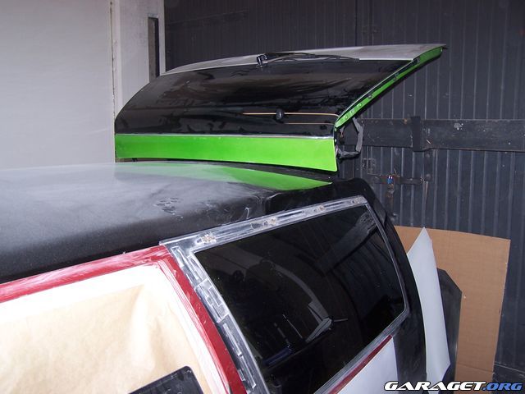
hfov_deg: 49.0
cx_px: 262
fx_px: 576
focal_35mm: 38
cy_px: 197
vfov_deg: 37.7
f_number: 2.8
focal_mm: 6.3
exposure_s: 1/60
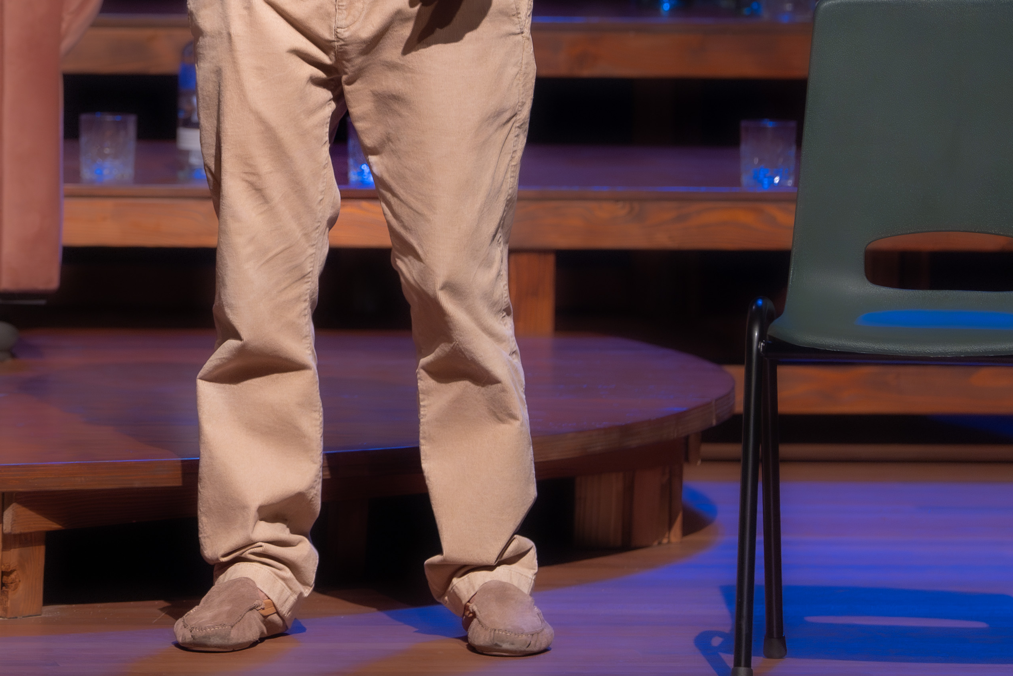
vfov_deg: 3.5
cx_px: -39
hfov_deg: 5.2
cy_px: -34
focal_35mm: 397
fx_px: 11171
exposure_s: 1/200
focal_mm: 168
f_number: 4
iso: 1600
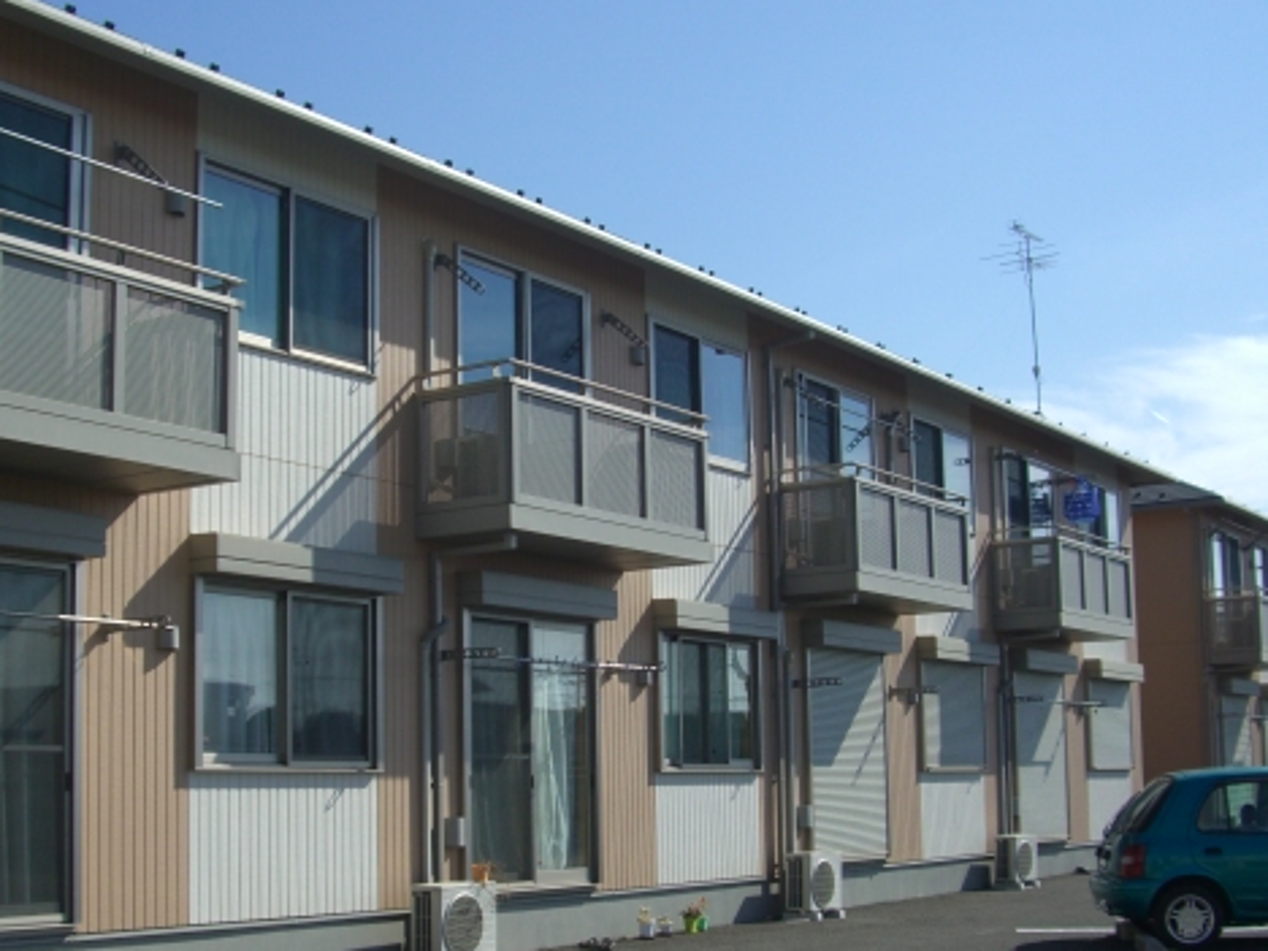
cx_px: 601
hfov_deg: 36.8
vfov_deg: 28.0
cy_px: 583
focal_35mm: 52
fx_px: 1905
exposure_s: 1/320
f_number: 5.6
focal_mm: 7.9
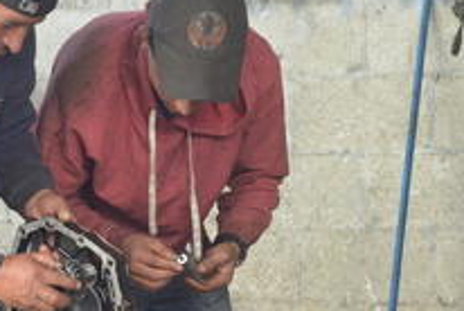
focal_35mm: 182
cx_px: 207
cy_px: 187
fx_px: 2349
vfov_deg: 7.6
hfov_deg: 11.3
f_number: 5.6
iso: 400
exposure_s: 1/125
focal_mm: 50
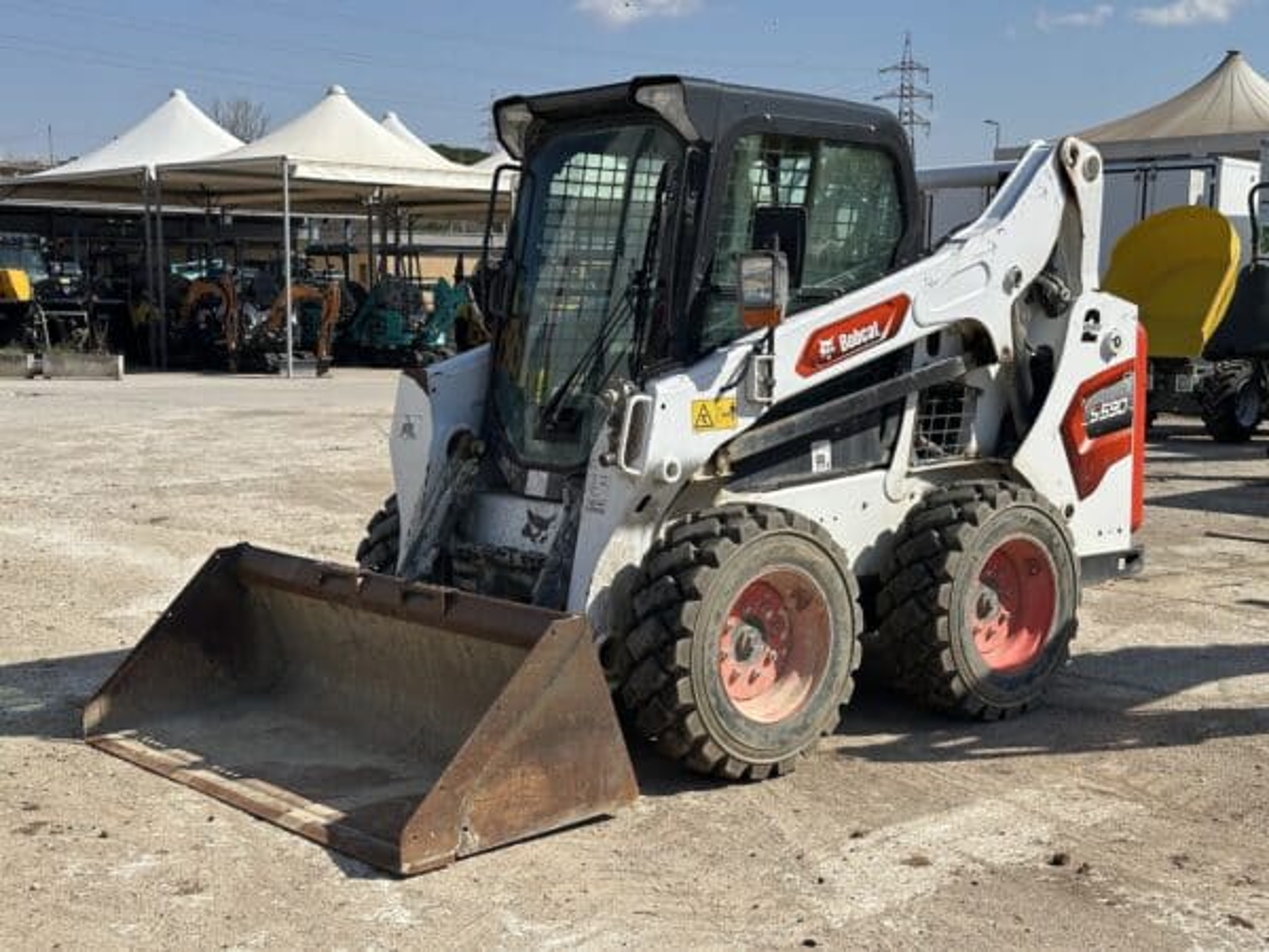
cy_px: 476
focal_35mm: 48
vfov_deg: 30.3
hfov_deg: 39.7
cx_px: 634
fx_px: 1760
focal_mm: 6.86
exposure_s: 1/5263
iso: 64
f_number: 1.78
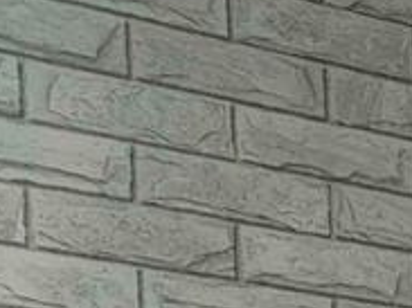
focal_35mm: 92
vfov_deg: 11.6
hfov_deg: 11.9
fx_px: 1094
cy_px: 834
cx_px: 1195
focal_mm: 2.03
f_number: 1.8
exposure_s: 1/60
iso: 200
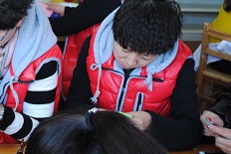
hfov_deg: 19.2
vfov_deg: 13.5
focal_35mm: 101
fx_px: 648
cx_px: -37
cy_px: 34
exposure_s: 1/30
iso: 250
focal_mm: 26
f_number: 4.2
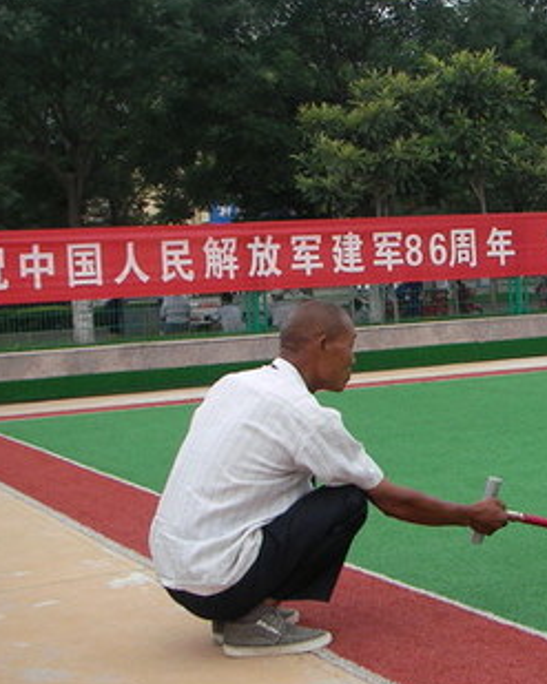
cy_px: 361
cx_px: 582
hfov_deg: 20.4
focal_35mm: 72
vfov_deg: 26.4
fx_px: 1458
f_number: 3.3
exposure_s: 1/165
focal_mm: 6.3
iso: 50
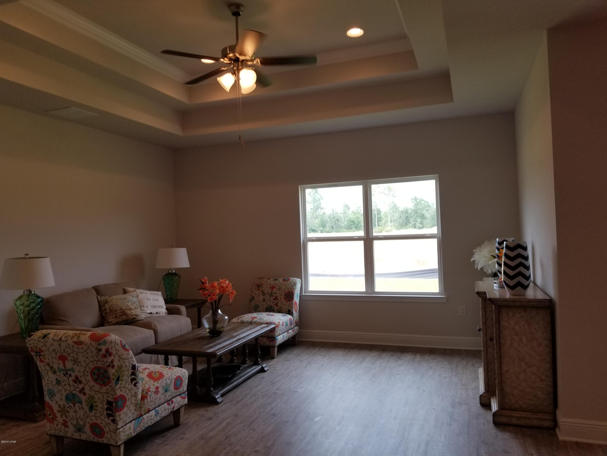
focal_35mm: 26
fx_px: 456
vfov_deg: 53.1
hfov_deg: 67.3
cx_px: 304
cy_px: 228
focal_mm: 4.25
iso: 50
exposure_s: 1/133
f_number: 1.7
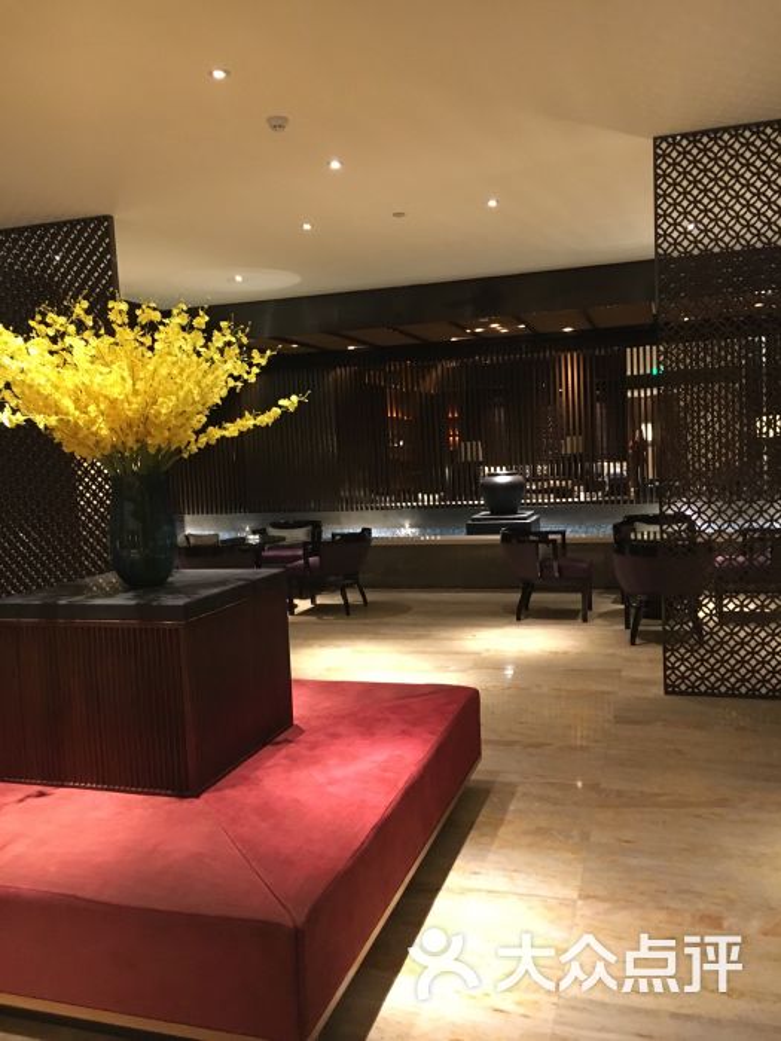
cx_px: 390
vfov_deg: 61.7
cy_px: 520
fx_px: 872
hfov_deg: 48.2
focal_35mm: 29
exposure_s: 1/17
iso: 200
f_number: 2.2
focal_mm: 4.15
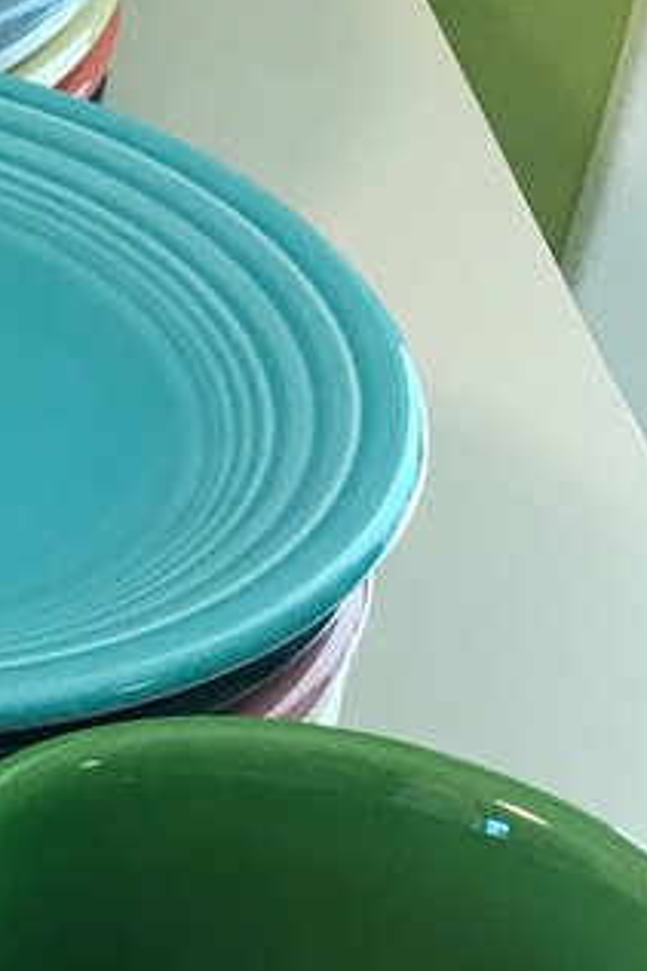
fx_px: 3751
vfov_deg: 14.8
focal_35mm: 139
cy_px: 479
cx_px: -1513
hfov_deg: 8.0
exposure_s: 1/40
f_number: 1.8
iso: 20
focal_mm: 3.99
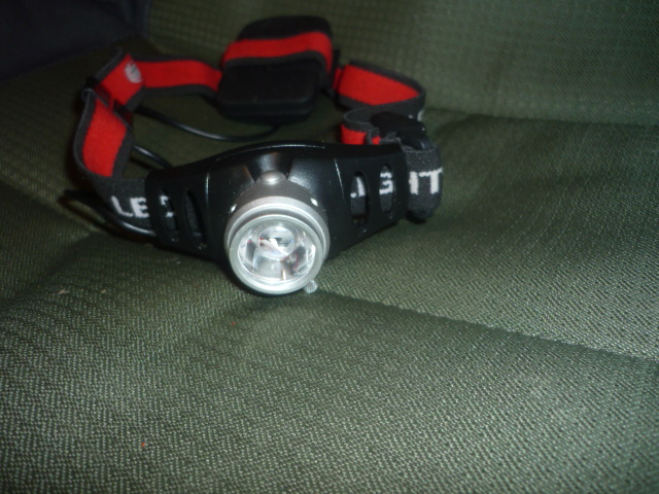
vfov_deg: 42.9
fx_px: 628
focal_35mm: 33
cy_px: 247
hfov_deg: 55.4
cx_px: 330
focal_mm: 5.5
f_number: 2.8
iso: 100
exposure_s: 1/30
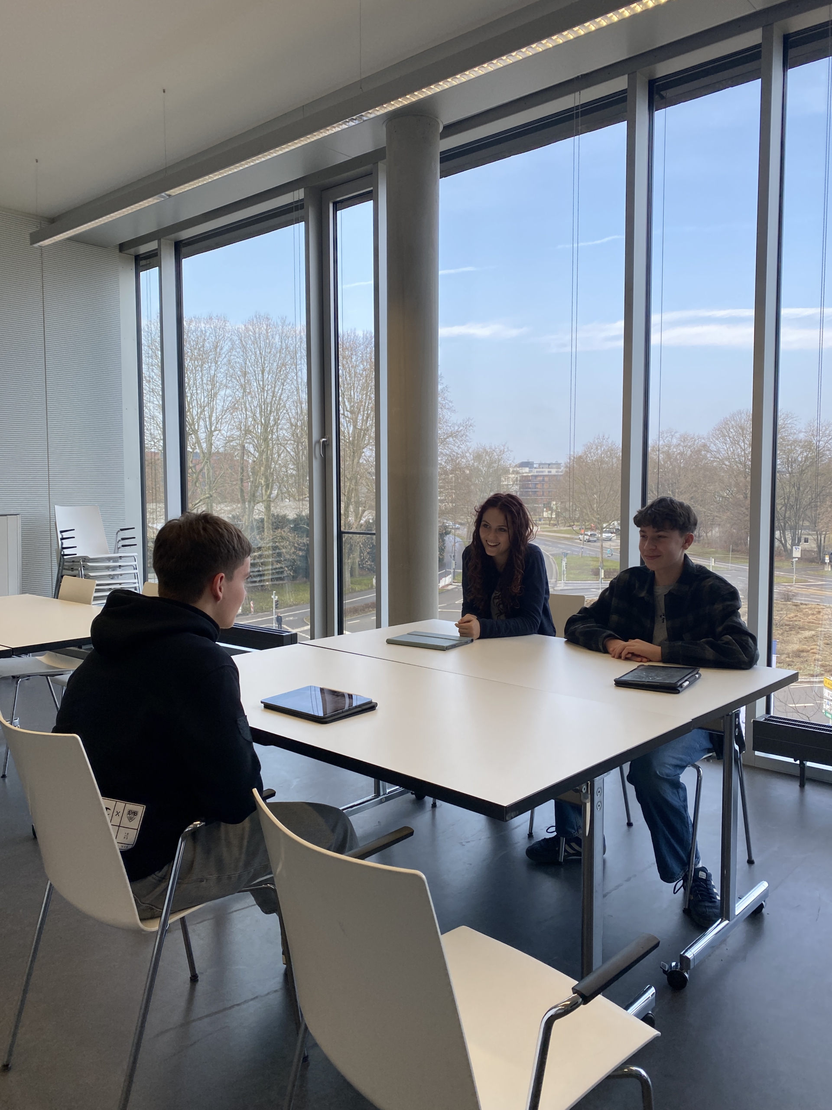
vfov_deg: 67.3
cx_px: 416
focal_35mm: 26
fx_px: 833
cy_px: 555
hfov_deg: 53.1
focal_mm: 4.25
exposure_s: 1/309
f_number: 1.8
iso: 32
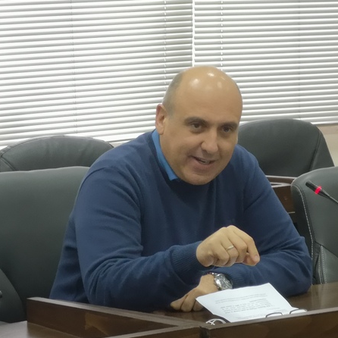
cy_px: 169
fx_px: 2022
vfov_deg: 9.6
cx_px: 174
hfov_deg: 9.6
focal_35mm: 183
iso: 200
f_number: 2.4
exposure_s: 1/33.3
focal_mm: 7.48
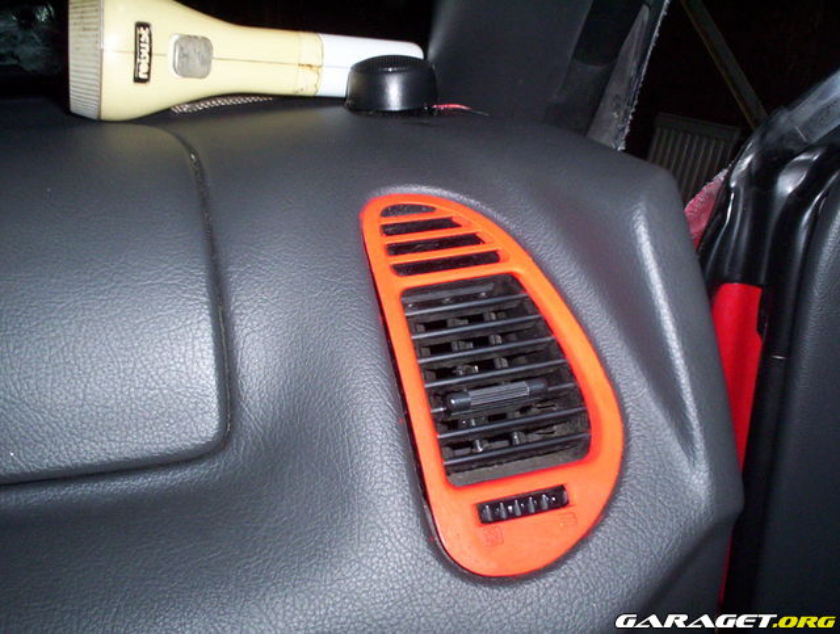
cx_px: 420
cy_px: 317
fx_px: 924
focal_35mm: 38
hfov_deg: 48.9
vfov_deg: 37.9
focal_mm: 4.99
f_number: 4.5
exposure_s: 1/60
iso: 140
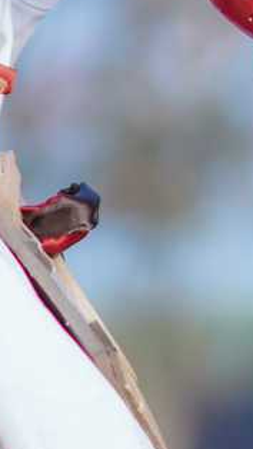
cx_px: -183
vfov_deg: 4.2
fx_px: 6073
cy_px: -199
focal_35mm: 510
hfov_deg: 2.4
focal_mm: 85
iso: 125
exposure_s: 1/2500
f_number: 1.4
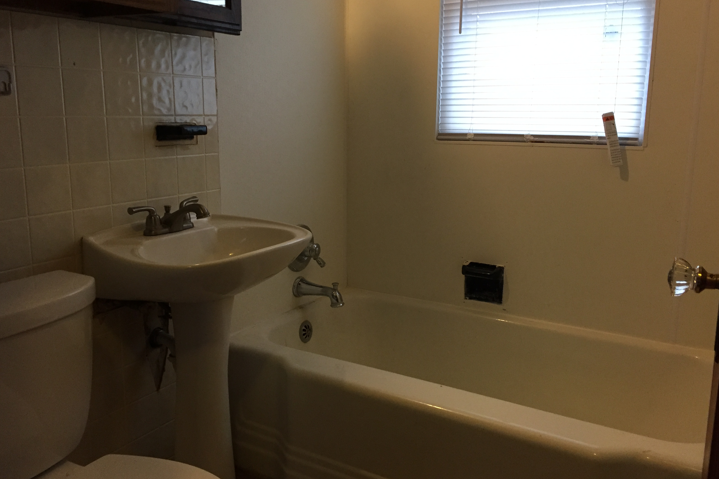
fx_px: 619
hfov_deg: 60.3
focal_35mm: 31
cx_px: 357
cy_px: 225
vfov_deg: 42.3
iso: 160
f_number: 2.2
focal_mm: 4.15
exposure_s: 1/30
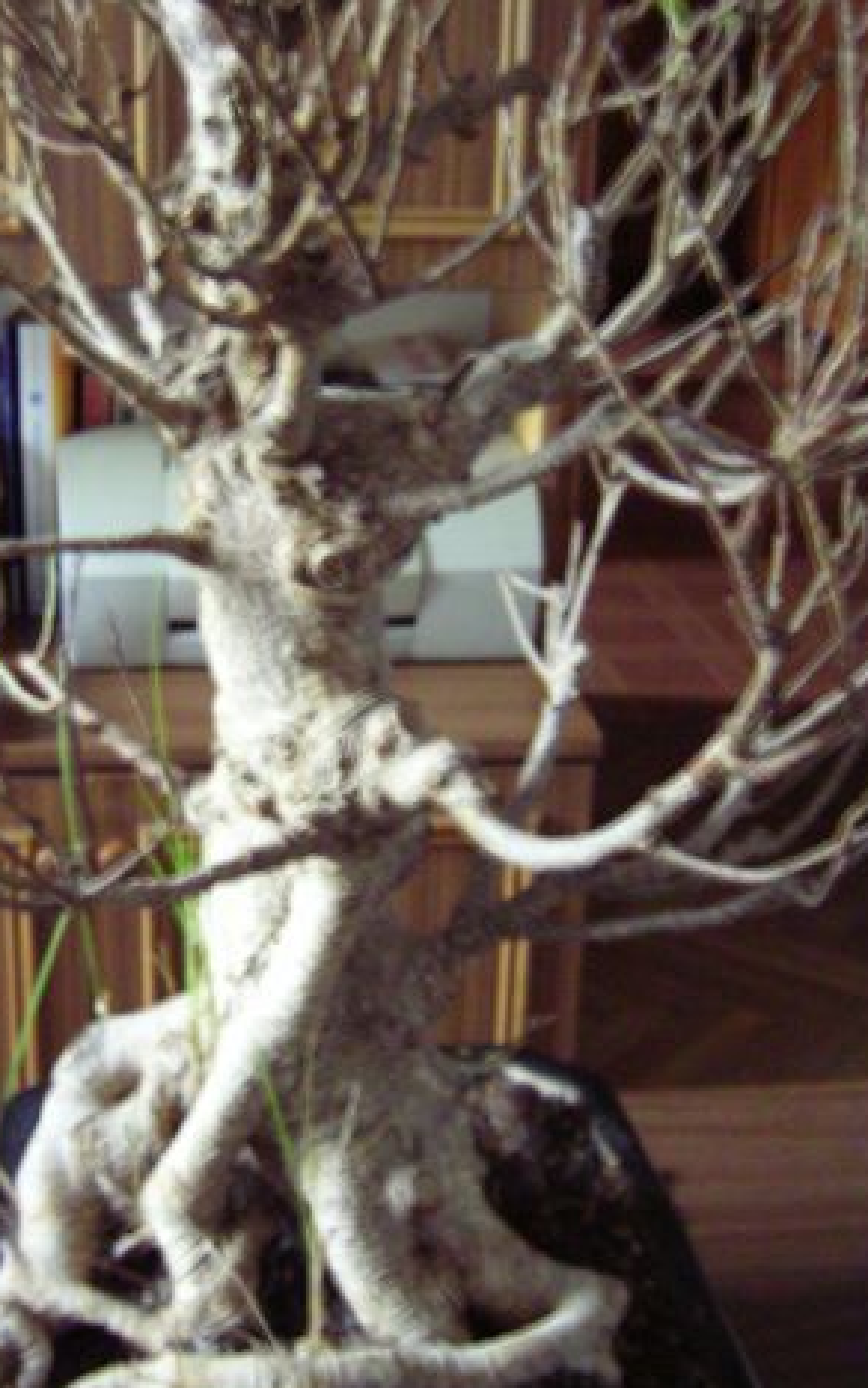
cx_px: 345
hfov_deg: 26.3
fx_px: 1854
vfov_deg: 41.0
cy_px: 698
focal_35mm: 49
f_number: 2.8
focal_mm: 5.6
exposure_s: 1/2.1
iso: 200
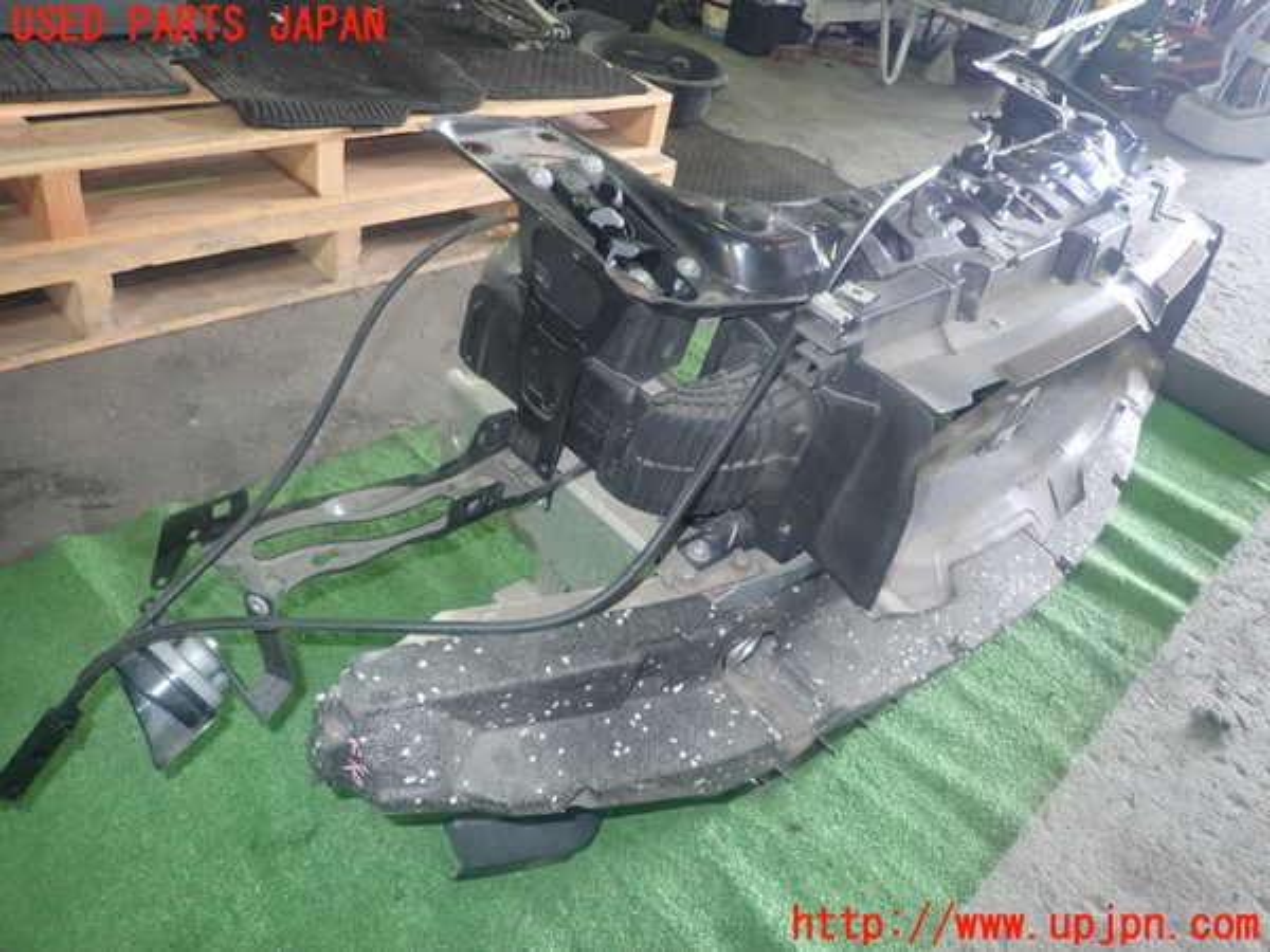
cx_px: 635
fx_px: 917
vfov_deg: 54.9
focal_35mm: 25
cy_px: 476
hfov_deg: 69.4
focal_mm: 4.5
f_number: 2
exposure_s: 1/30
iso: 200
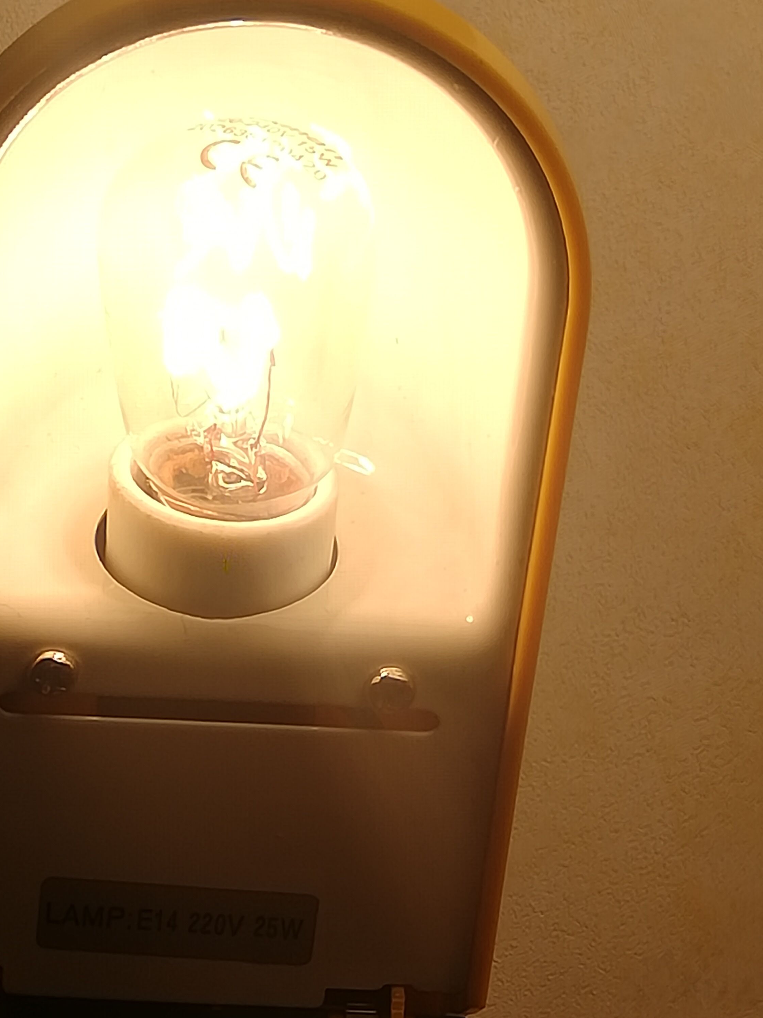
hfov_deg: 12.3
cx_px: 248
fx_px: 3527
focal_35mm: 120
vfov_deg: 16.4
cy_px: 696
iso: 50
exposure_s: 1/145
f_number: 2.2
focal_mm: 3.81
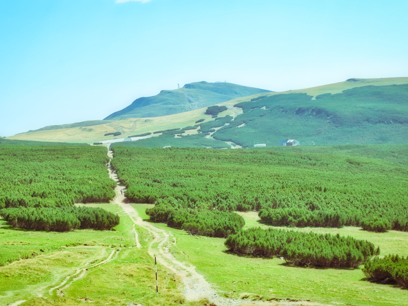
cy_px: 154
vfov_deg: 21.3
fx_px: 813
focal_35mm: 69
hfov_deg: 28.2
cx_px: 203
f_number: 10
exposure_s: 1/400
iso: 200
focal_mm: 42
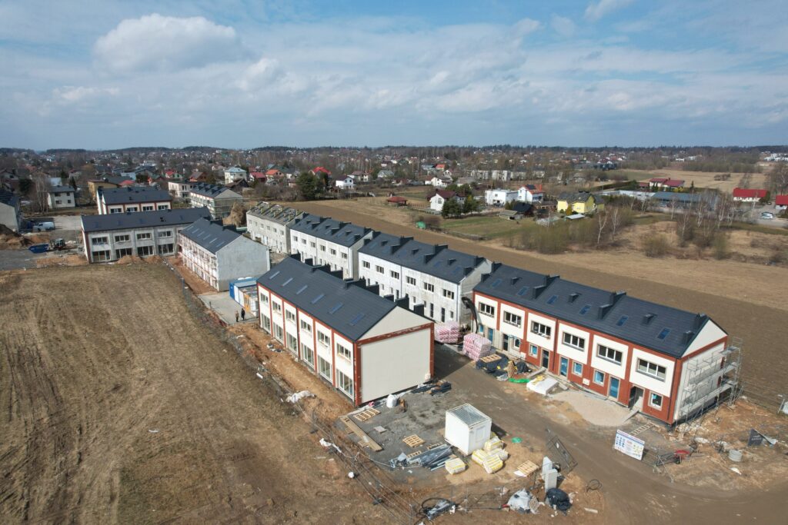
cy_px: 262
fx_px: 482
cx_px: 394
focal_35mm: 22
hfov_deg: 78.6
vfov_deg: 57.2
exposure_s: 1/2500
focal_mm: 8.38
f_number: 2.8
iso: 100
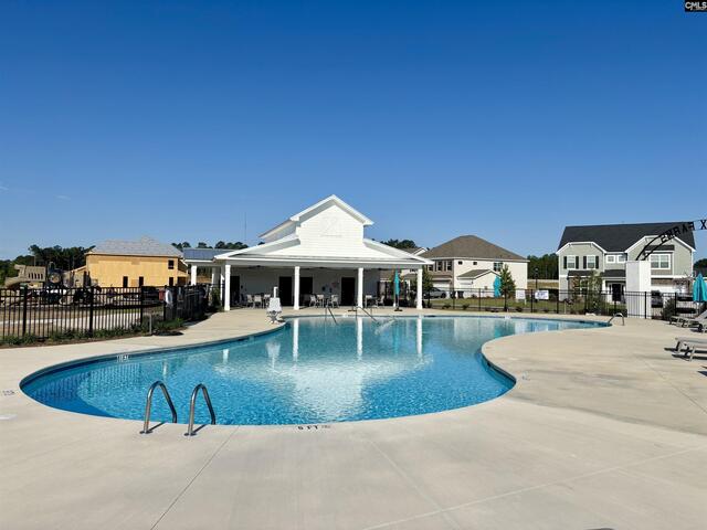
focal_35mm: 26
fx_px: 531
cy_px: 265
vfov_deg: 53.1
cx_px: 354
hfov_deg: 67.3
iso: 50
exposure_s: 1/6329
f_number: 1.6
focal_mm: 5.96
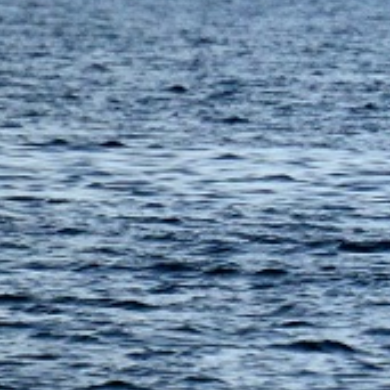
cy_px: -6
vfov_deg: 0.8
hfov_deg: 0.8
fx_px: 28476
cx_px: 756
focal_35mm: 2234
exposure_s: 1/4000
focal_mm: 300
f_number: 5.6
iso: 800
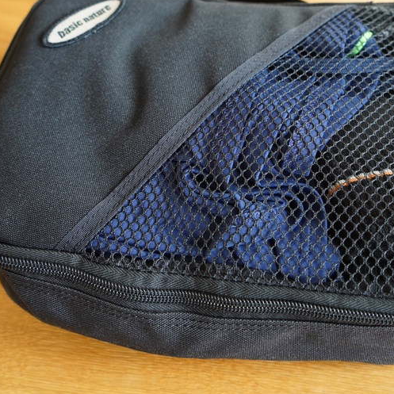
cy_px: 141
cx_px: 239
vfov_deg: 32.0
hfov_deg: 32.1
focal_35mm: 53
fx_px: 682
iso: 800
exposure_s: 1/40
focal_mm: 31
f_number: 4.5
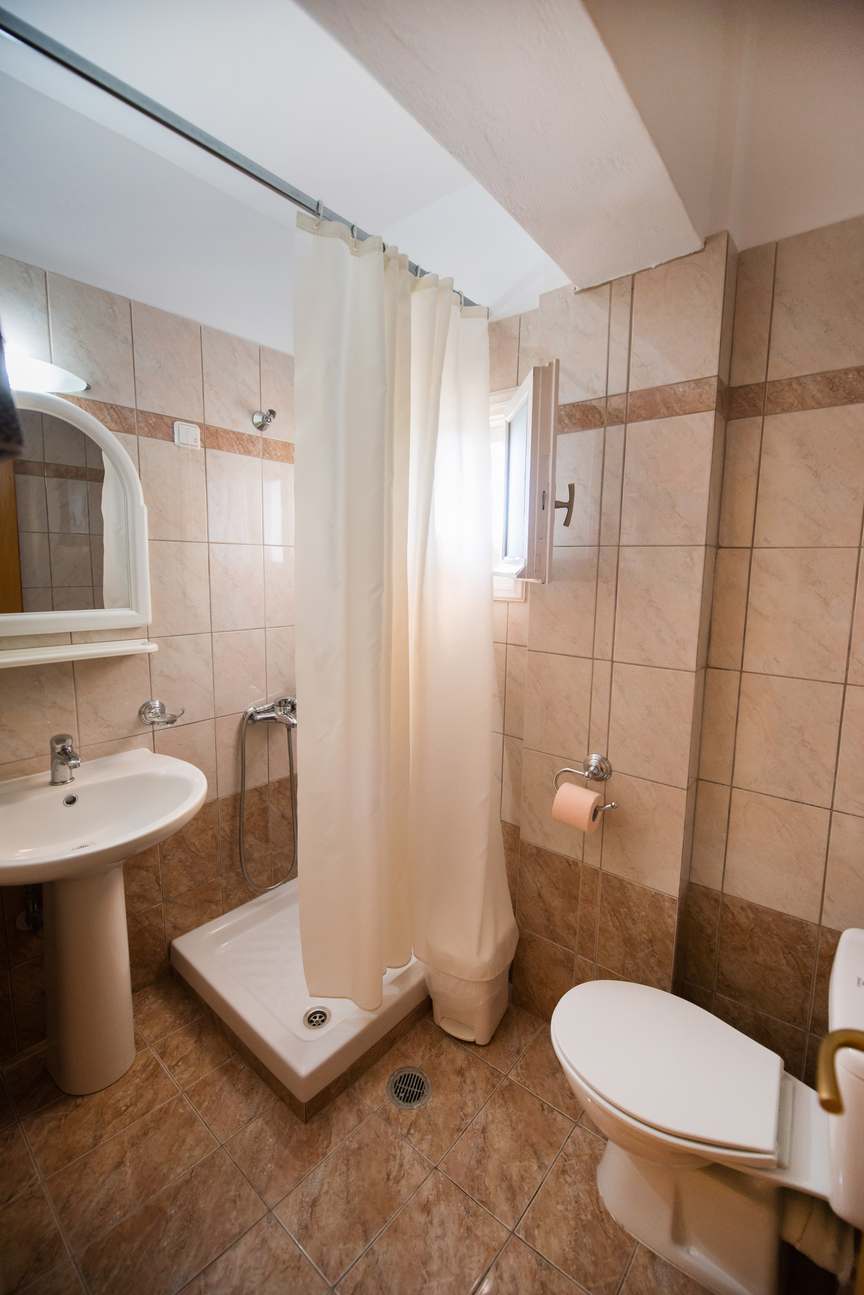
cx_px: 432
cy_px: 648
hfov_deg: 81.2
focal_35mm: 14
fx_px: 504
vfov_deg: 104.2
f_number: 3.5
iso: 1000
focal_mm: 14
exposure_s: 1/125
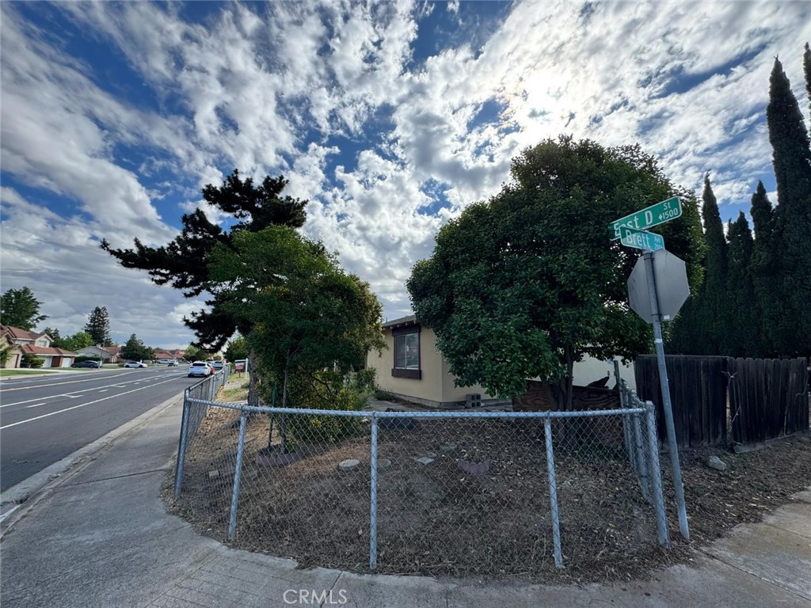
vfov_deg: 85.7
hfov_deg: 102.1
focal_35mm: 14
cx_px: 406
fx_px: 328
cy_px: 304
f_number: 2.2
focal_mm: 2.22
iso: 40
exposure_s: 1/1346
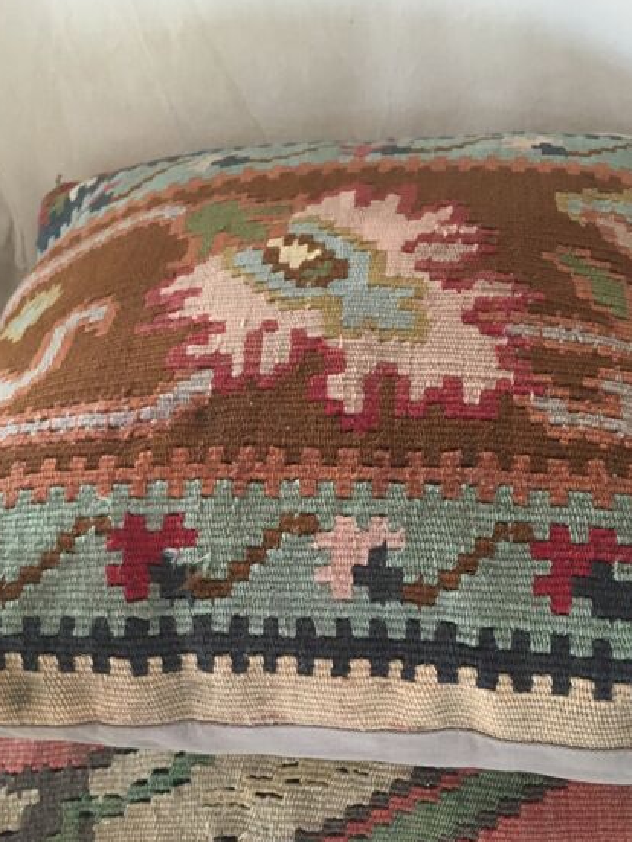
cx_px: 318
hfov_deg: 34.3
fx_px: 1022
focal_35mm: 42
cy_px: 566
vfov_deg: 44.1
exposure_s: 1/33
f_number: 2.2
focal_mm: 4.15
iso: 200
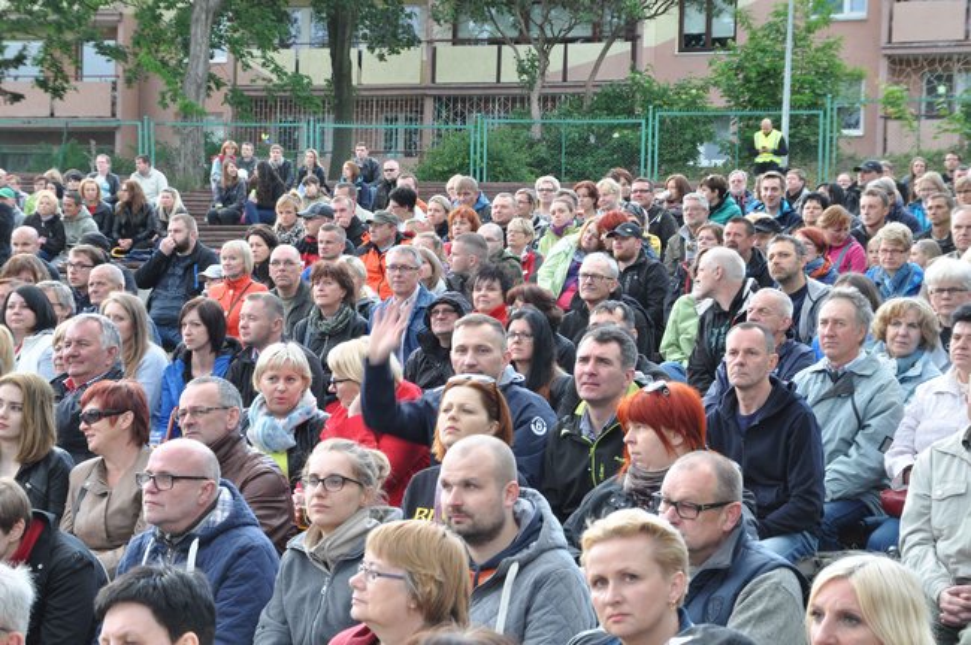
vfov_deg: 14.0
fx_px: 2627
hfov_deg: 20.9
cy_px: 322
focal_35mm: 98
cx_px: 486
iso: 640
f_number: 11
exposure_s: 1/30
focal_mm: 65
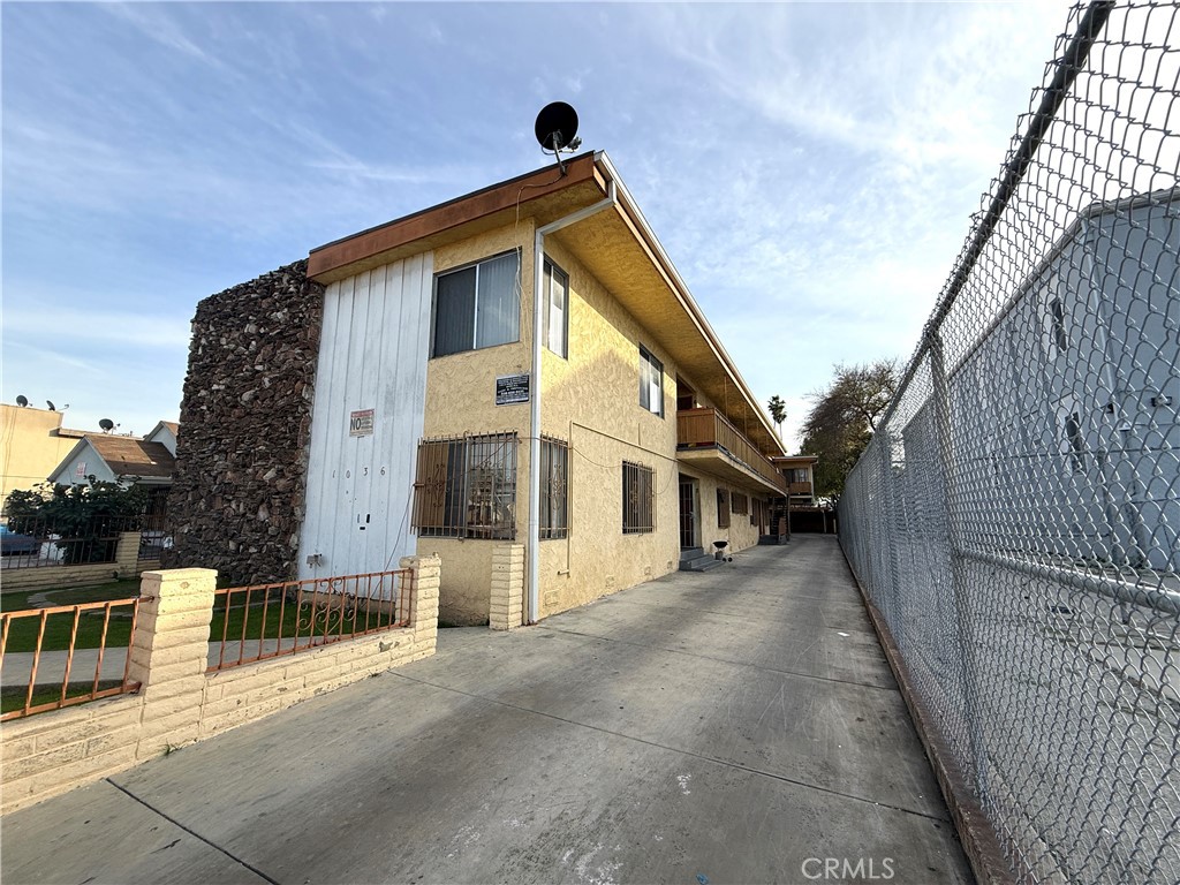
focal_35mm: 14
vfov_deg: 85.7
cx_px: 590
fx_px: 477
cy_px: 442
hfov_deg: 102.1
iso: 50
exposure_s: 1/1312
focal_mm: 2.22
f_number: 2.2
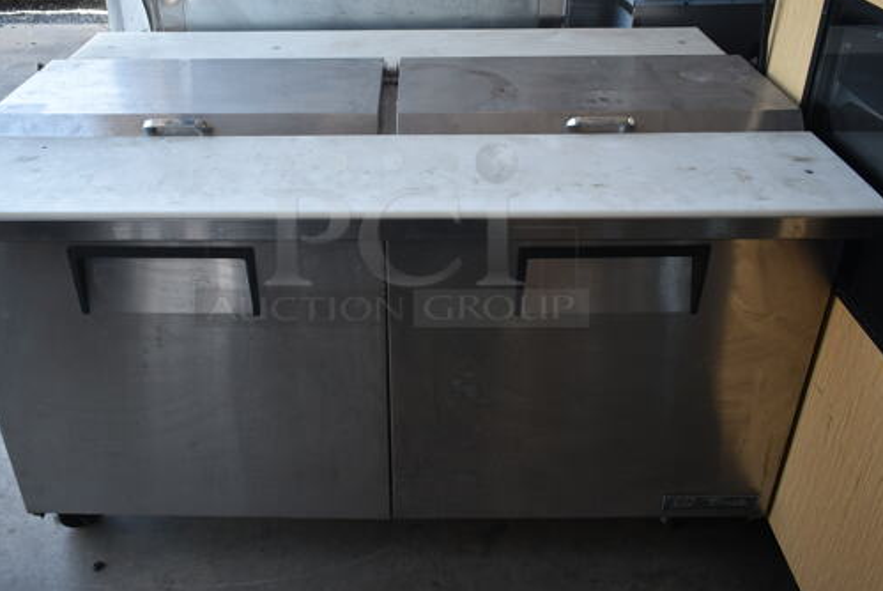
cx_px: 393
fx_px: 810
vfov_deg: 39.9
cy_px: 234
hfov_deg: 57.0
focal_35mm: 33
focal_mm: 18
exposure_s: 1/50
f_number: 3.5
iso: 100
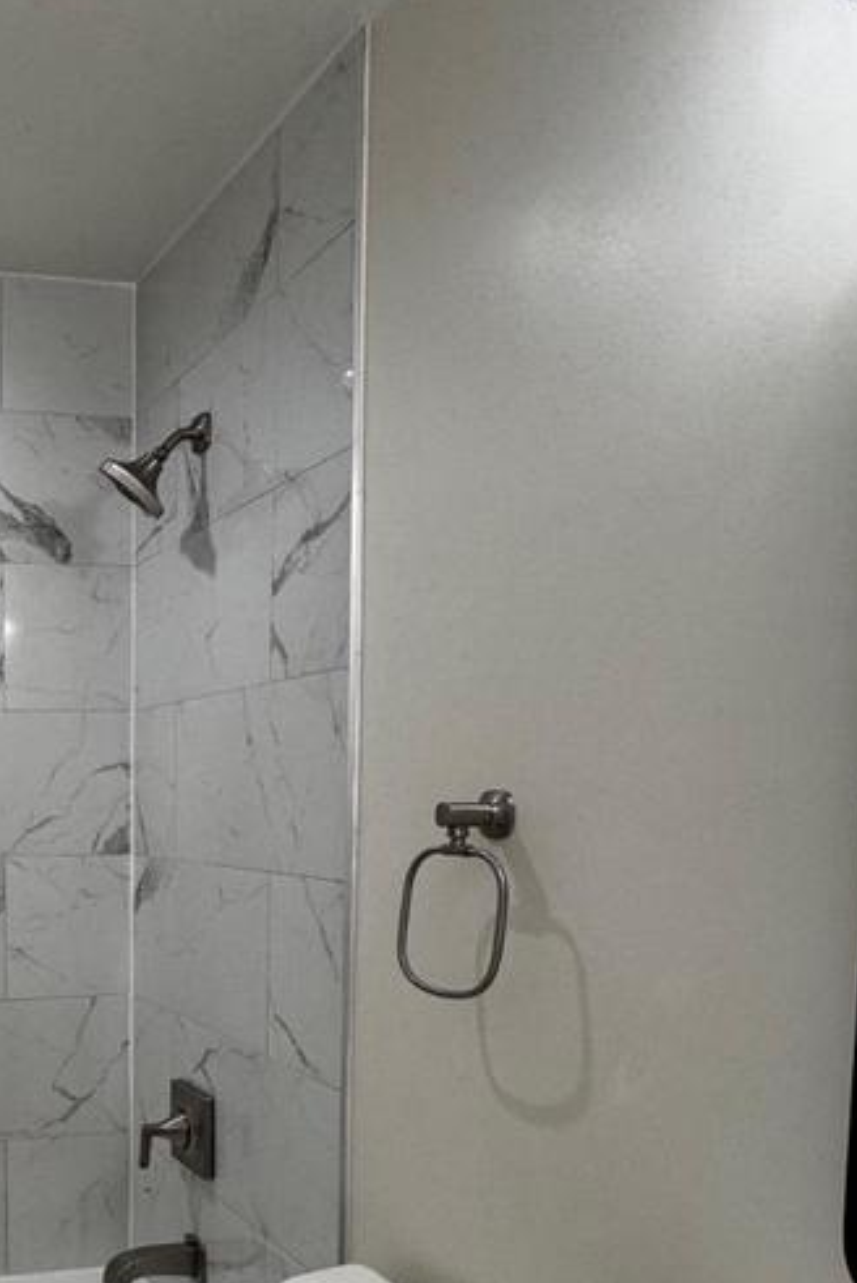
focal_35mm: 32
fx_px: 1141
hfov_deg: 35.8
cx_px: -57
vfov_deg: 57.1
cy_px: 878
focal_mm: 2.22
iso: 100
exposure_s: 1/120
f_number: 2.2
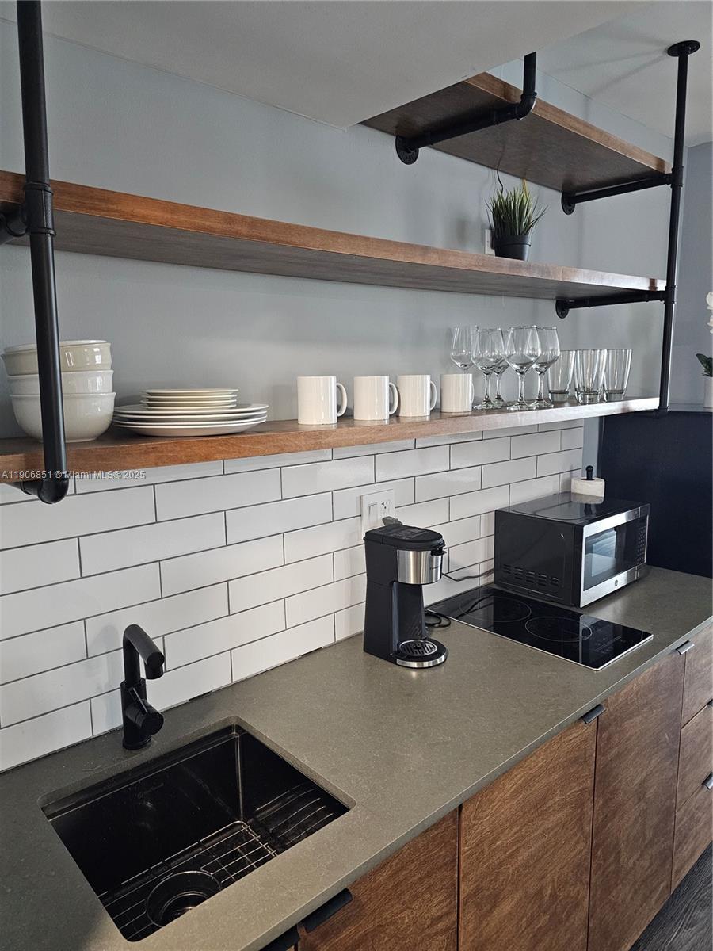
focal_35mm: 23
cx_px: 356
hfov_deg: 58.9
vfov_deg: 73.9
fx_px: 632
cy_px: 476
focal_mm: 6.3
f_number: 1.7
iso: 800
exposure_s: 1/60
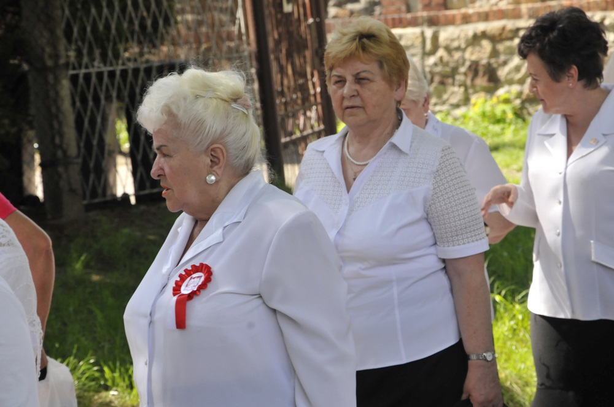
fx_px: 2683
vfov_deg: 8.7
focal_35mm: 158
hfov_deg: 13.1
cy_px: 204
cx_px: 307
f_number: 9
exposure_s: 1/320
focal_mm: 105
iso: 800
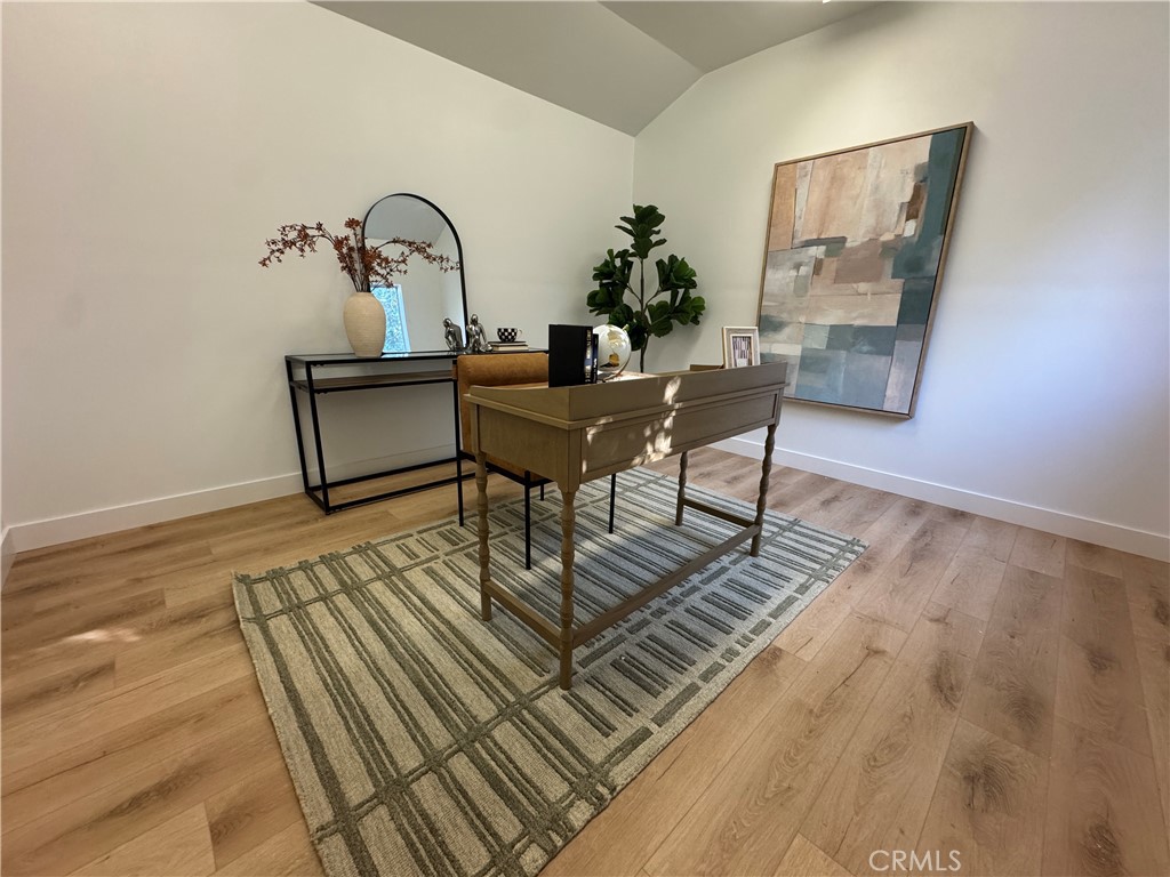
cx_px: 585
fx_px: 473
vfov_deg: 85.7
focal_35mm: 14
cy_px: 438
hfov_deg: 102.1
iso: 250
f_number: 2.2
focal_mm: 2.22
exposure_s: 1/60
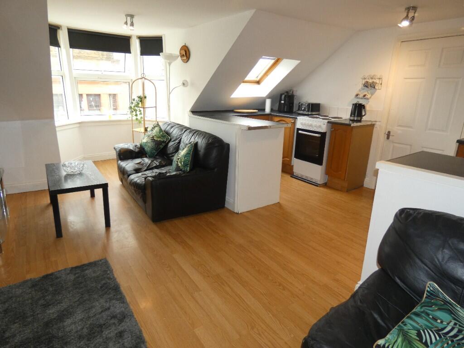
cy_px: 174
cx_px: 232
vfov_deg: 66.0
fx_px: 268
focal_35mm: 20
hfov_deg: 81.7
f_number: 2.8
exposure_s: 1/60
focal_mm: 3.6
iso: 125
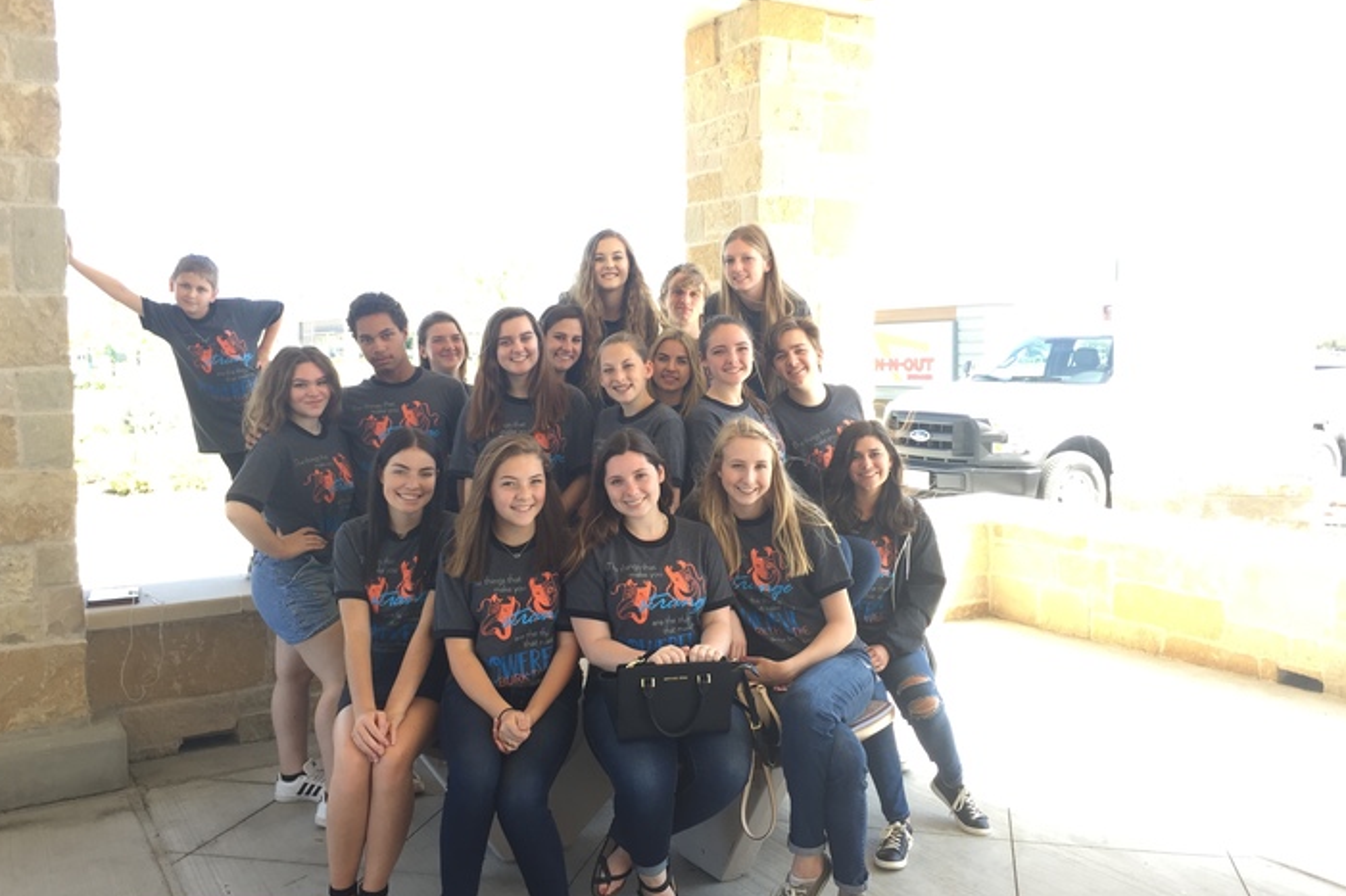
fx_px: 1159
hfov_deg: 60.3
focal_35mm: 31
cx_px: 664
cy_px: 451
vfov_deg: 42.3
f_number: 2.2
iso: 32
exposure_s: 1/120
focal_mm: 4.15
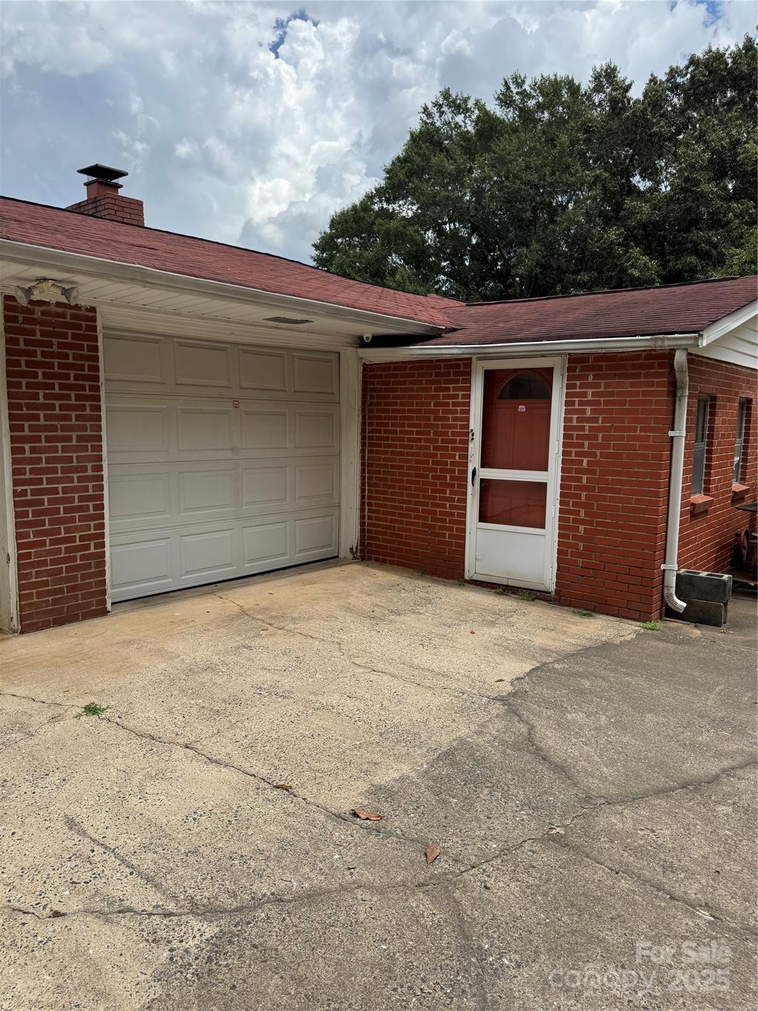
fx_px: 701
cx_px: 379
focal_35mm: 24
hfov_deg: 56.8
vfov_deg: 71.6
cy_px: 506
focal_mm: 6.76
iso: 80
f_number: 1.78
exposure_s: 1/4950
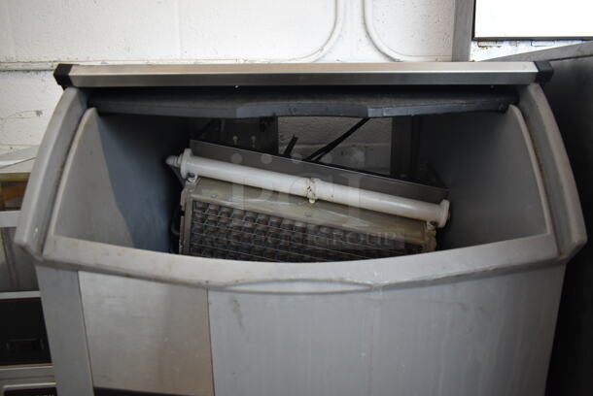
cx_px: 296
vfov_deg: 48.0
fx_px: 445
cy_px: 198
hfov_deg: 67.3
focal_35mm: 27
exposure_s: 1/30
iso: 640
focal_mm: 18
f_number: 3.5
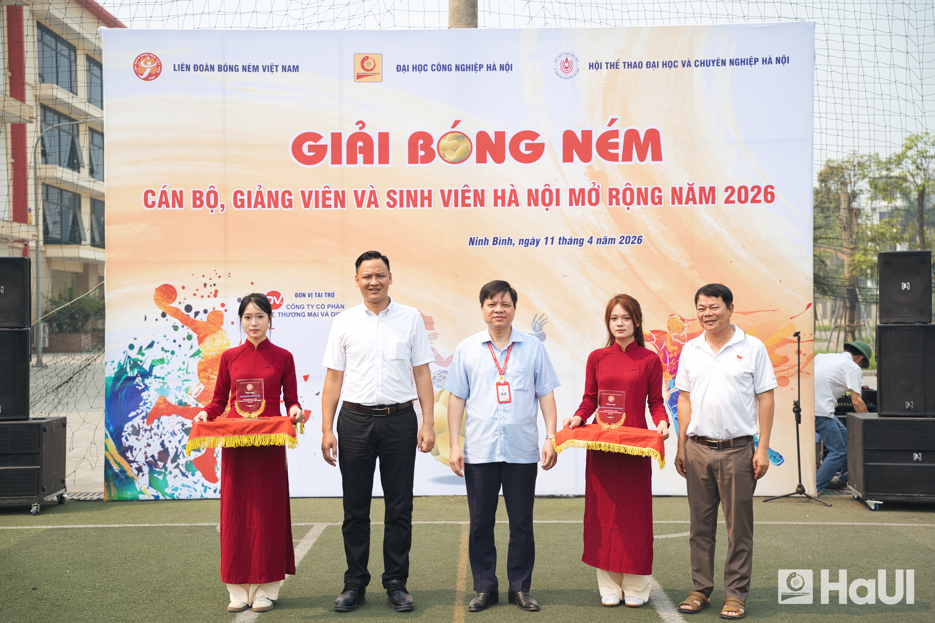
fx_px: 1265
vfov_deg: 27.7
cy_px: 312
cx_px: 468
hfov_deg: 40.6
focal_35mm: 49
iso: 160
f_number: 3.5
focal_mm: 48.7
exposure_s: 1/640
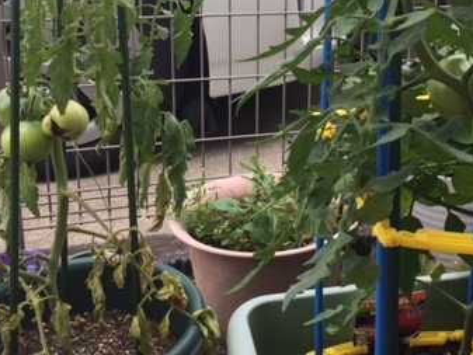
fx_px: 752
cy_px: 86
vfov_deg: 26.2
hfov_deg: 34.6
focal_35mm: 55
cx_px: 320
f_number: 2.2
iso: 32
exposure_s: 1/120
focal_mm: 4.15
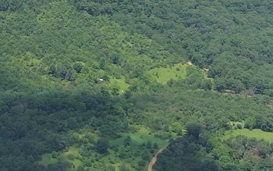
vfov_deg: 8.5
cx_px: -358
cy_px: 55
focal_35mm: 154
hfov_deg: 11.5
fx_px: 1146
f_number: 2.8
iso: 100
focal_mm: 10.57
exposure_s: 1/814
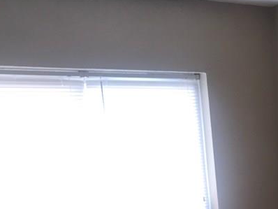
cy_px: 265
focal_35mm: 72
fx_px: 579
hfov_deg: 25.5
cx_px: 284
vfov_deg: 19.1
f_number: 1.8
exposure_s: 1/90
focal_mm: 3.99
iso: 32
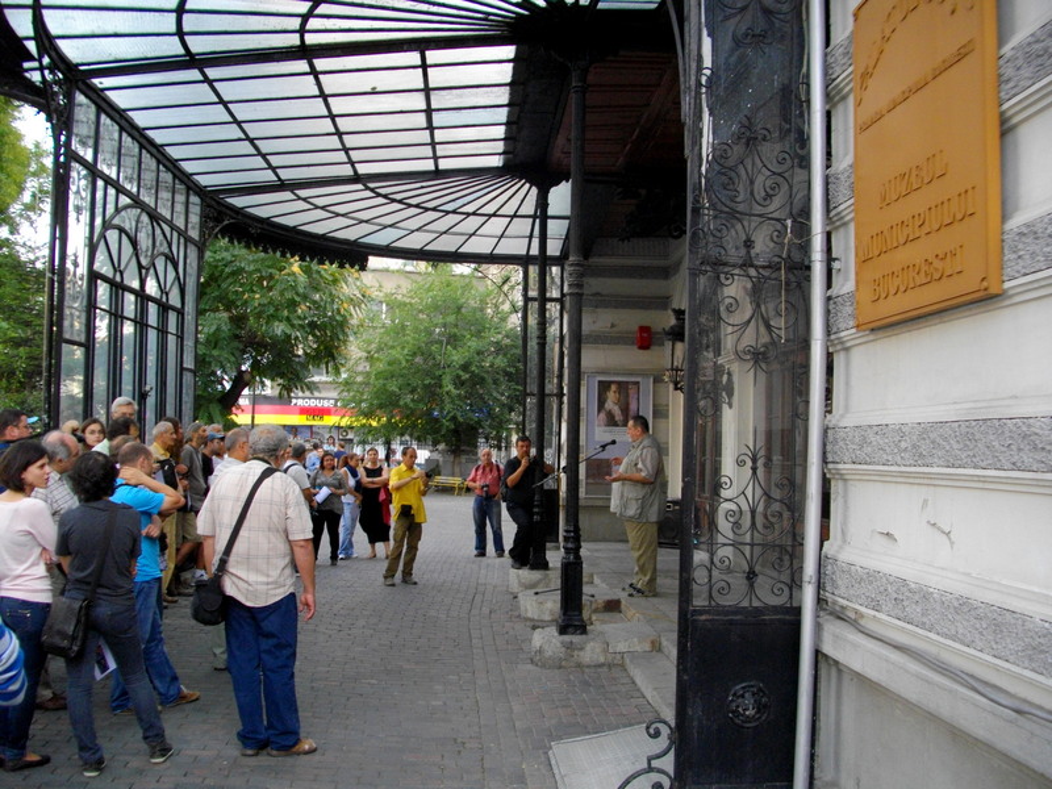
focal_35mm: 32
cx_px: 526
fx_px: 972
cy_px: 394
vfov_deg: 44.2
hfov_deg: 56.8
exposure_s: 1/125
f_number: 2.9
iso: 193
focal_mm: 5.7
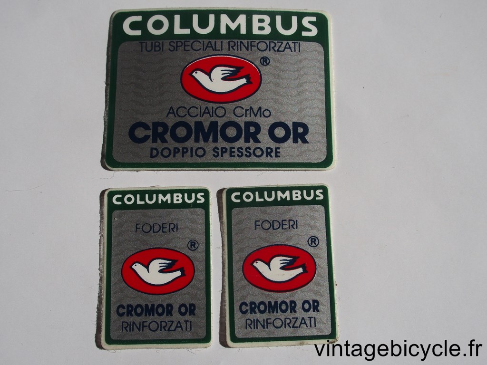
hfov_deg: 44.8
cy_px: 182
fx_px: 591
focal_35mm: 42
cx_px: 244
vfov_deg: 34.3
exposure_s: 1/800
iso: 100
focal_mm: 9
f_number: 5.6
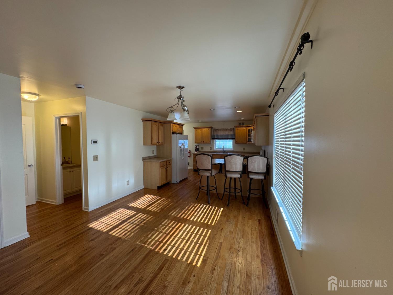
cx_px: 196
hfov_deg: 102.1
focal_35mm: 14
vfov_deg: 85.7
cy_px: 148
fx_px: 159
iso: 160
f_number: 2.2
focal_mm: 2.22
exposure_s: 1/120
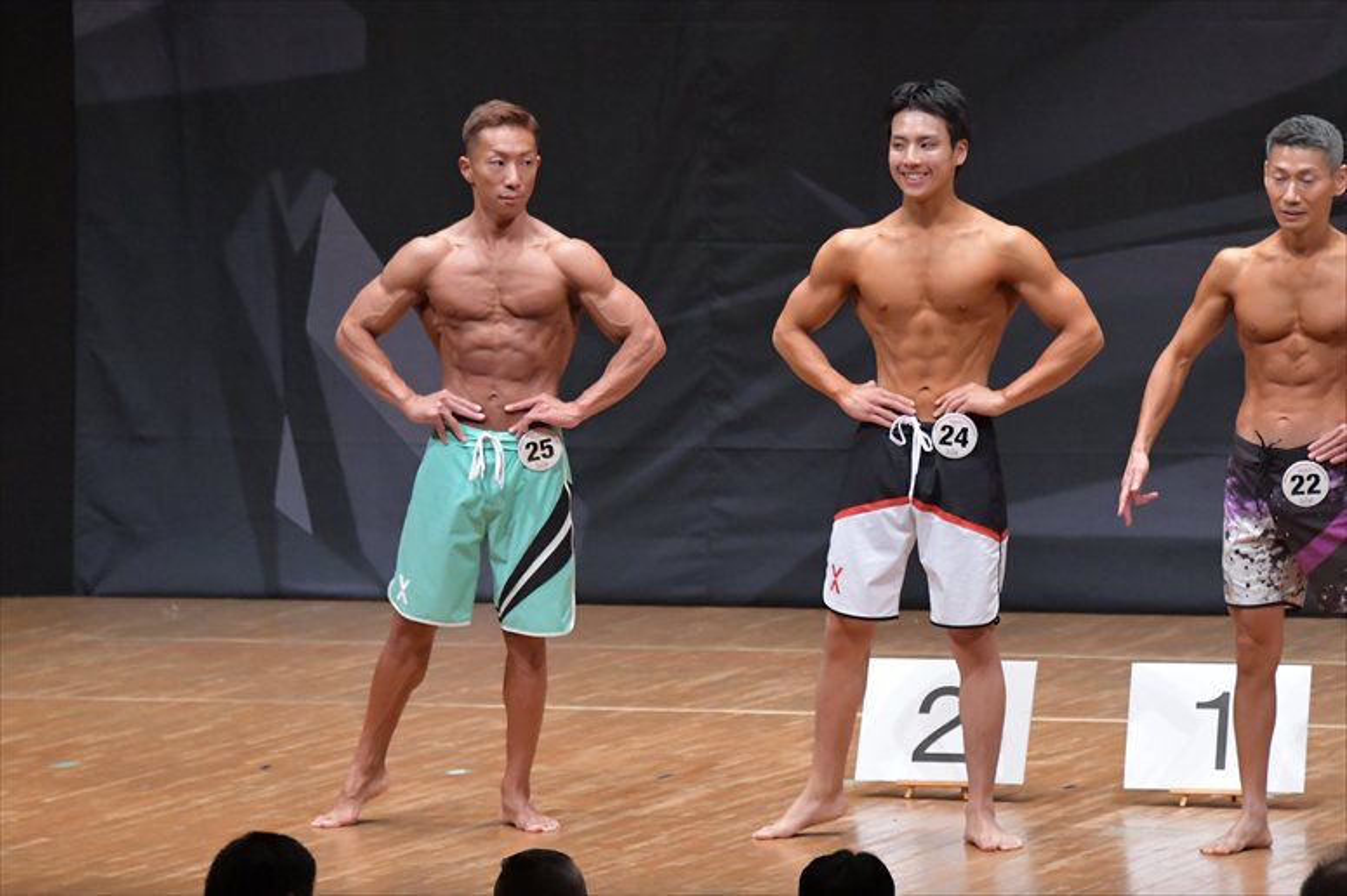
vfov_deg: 5.1
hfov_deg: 7.6
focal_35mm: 270
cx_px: 674
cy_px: 448
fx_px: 10098
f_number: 5.6
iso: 8000
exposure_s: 1/400
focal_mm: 180
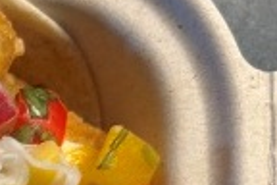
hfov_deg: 14.8
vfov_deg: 11.2
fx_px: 869
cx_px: -277
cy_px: 347
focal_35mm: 113
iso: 64
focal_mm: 5.7
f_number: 1.5
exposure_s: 1/63
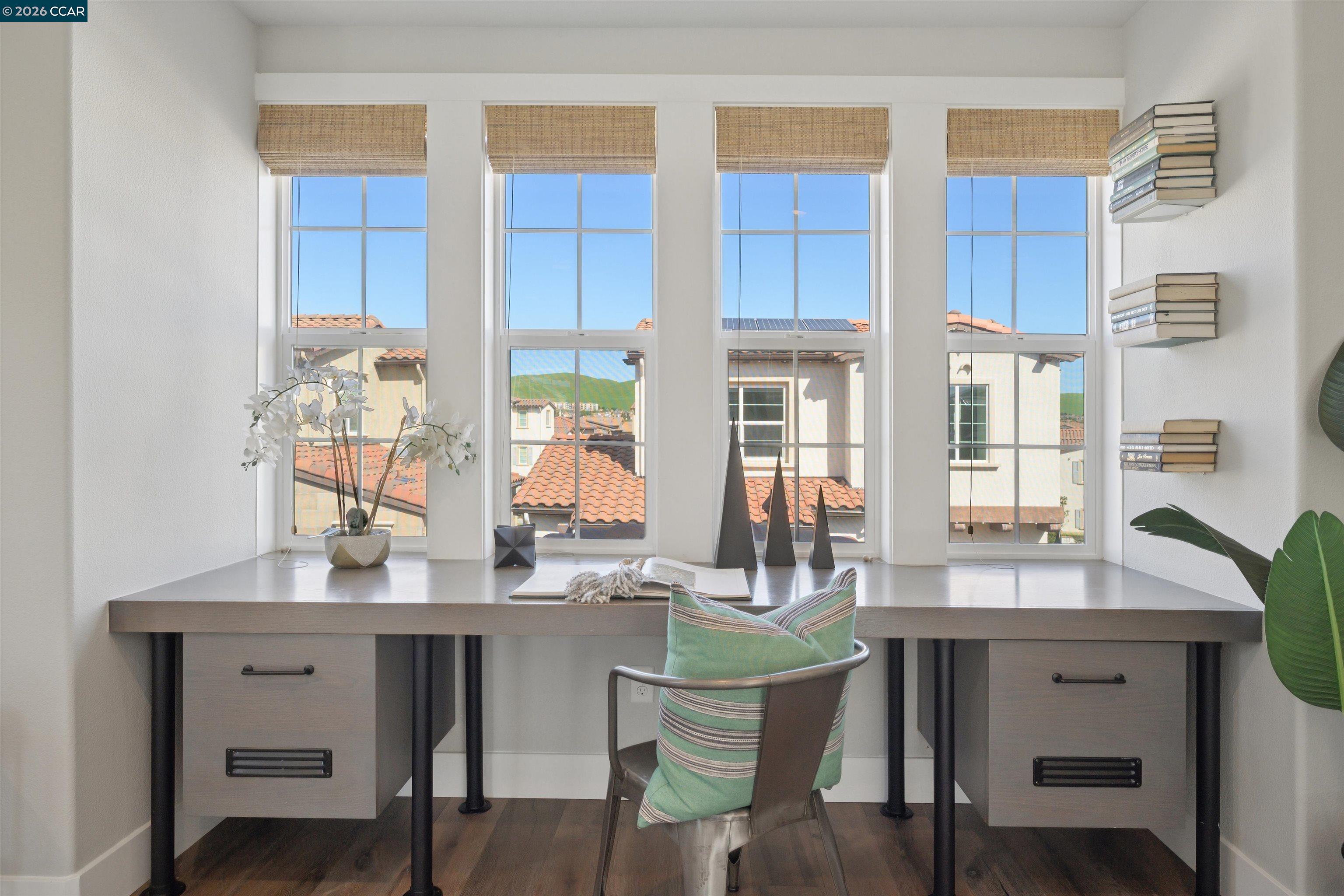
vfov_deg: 60.7
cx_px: 672
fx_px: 765
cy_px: 448
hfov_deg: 82.6
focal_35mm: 20
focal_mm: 20.5
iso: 400
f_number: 9
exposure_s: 1/125
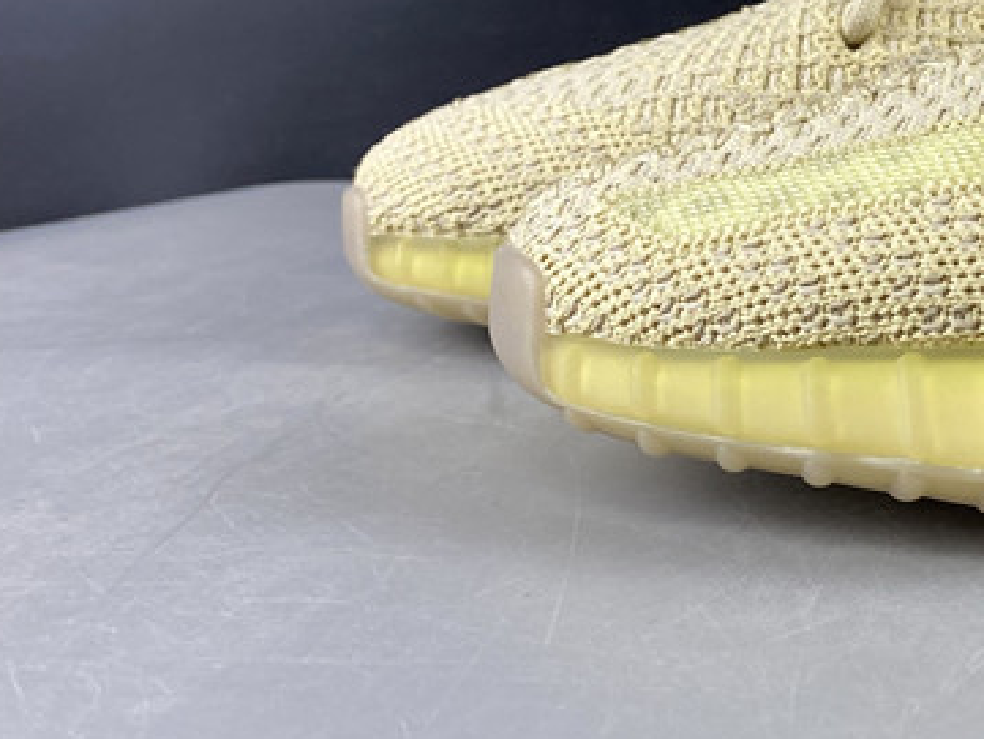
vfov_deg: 20.1
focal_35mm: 72
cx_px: 1344
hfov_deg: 23.3
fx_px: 2047
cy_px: 74
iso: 64
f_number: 1.8
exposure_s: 1/100
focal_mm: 4.25
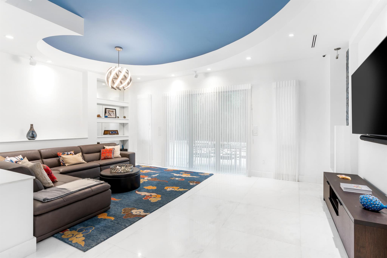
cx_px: 194
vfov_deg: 67.3
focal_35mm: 18
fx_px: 193
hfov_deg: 90.0
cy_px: 129
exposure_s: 1/8
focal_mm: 18
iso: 100
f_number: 9
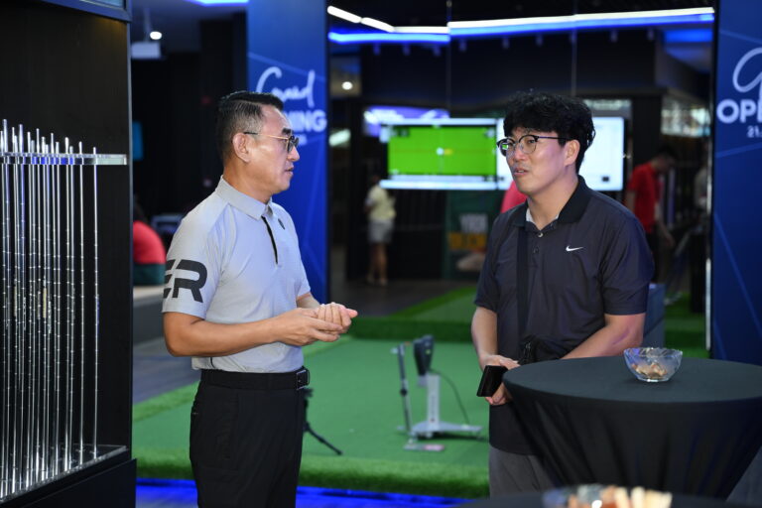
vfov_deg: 19.5
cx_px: 381
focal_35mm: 70
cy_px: 254
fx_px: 1482
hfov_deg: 28.8
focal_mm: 70
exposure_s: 1/200
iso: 1000
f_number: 2.8
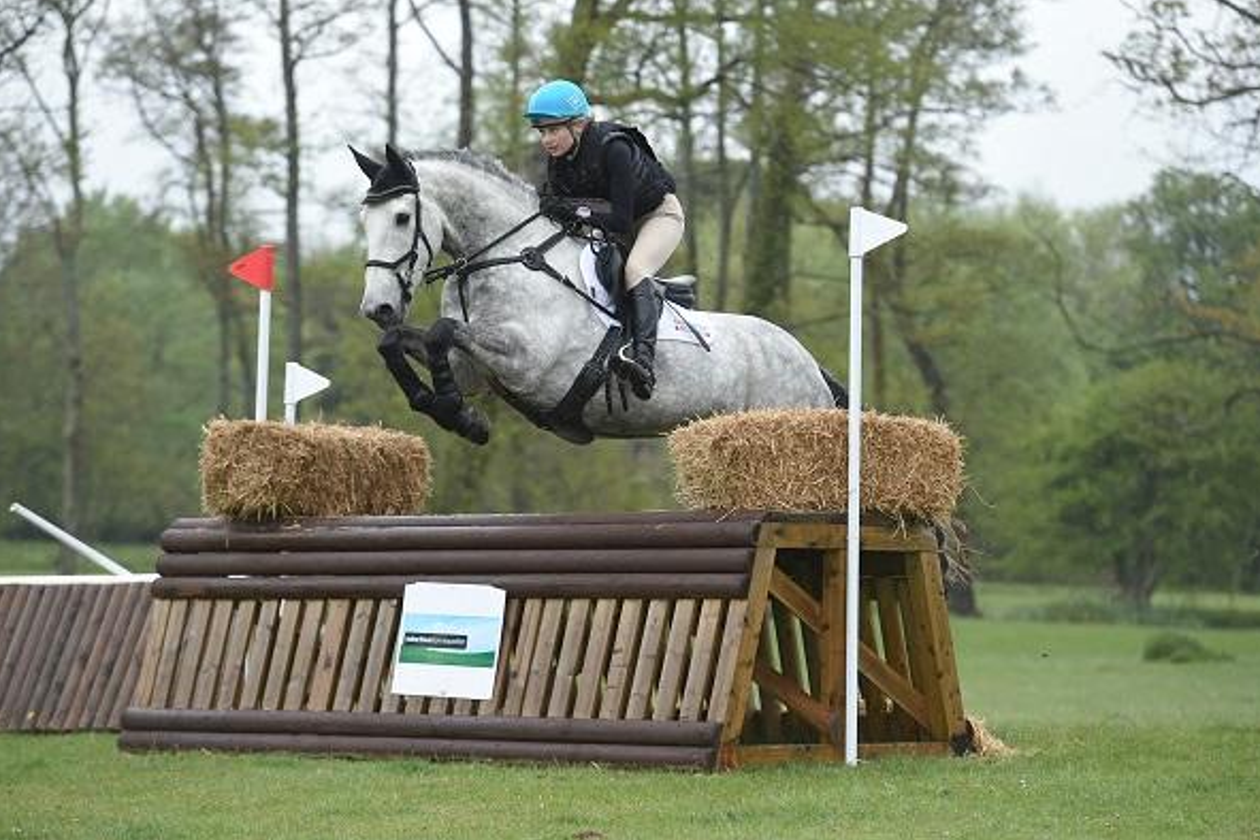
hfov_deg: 14.0
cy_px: 418
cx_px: 633
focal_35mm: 147
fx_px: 5145
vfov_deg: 9.3
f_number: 4
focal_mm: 145
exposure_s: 1/1600
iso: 720
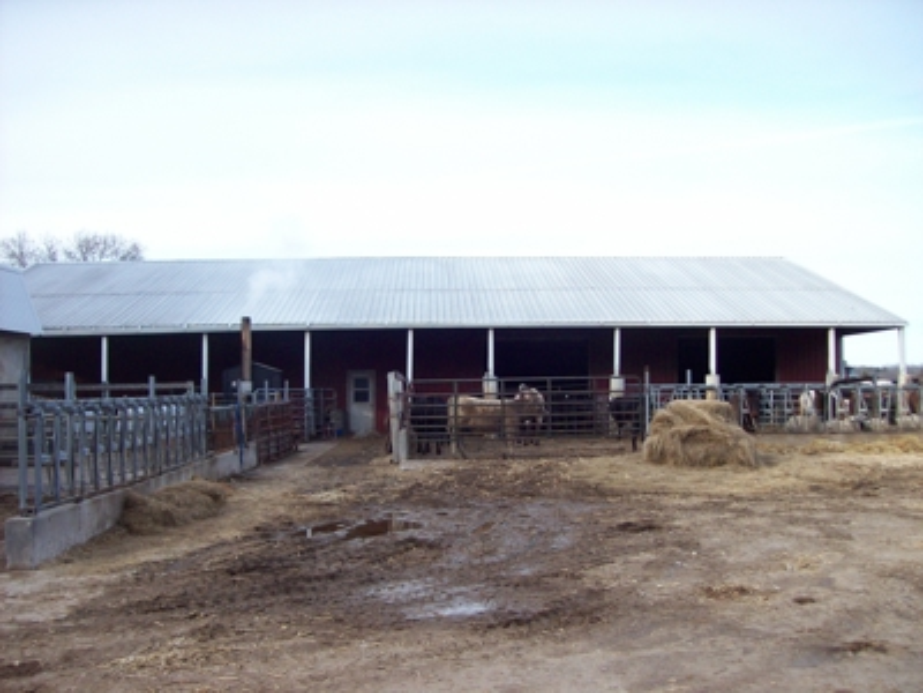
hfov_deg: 51.4
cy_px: 346
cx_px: 462
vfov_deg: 39.7
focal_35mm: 36
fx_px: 960
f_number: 2.7
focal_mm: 6
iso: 80
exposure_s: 1/459
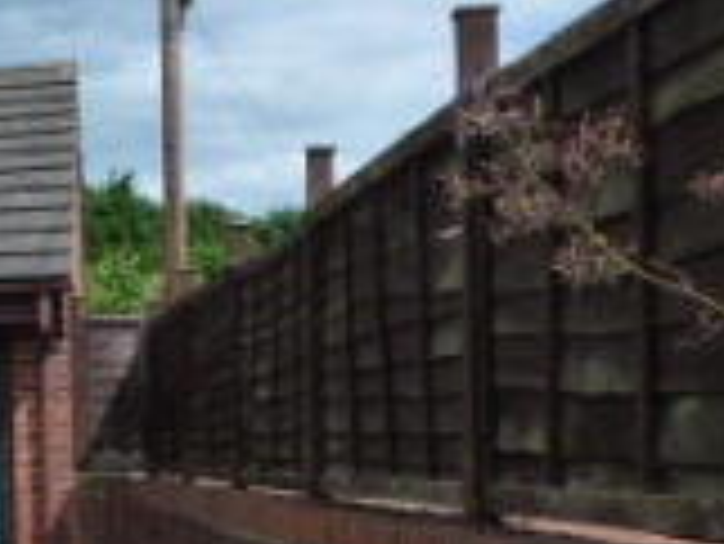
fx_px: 1821
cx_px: -456
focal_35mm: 87
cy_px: 330
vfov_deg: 17.0
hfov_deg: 18.9
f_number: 4
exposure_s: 1/1000
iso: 160
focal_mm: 4.3
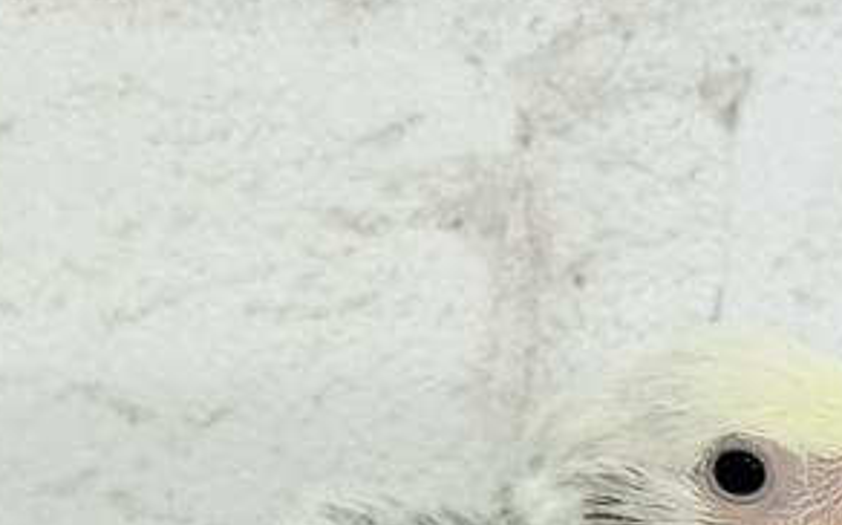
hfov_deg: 17.3
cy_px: 672
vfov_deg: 10.6
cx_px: 464
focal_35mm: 121
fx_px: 2774
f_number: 1.6
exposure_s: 1/100
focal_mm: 5.96
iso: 80
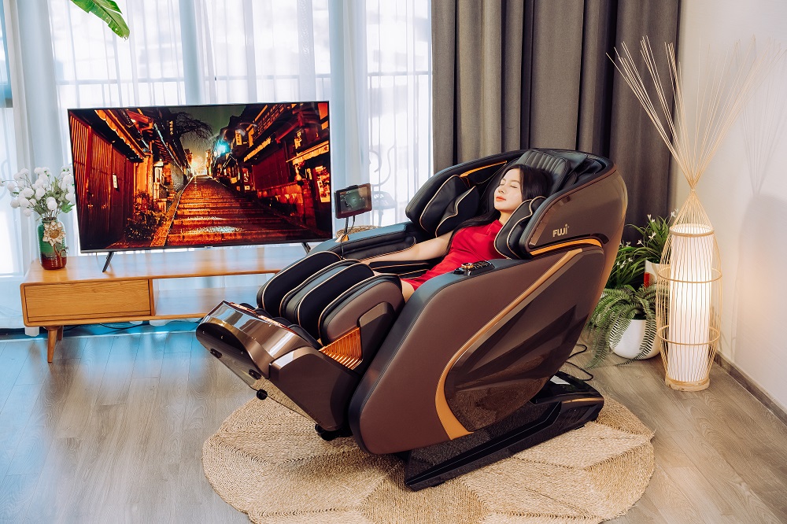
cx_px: 394
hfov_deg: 38.3
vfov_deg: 26.0
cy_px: 262
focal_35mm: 52
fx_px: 1134
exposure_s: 1/200
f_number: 4.5
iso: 2500
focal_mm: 51.9
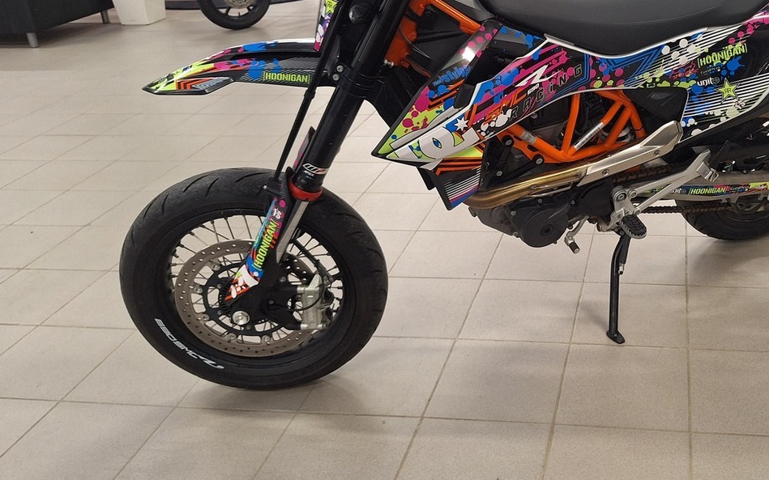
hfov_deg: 50.5
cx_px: 578
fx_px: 775
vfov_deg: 33.9
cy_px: 131
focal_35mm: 37
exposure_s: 1/50
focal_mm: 5.54
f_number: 1.8
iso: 125
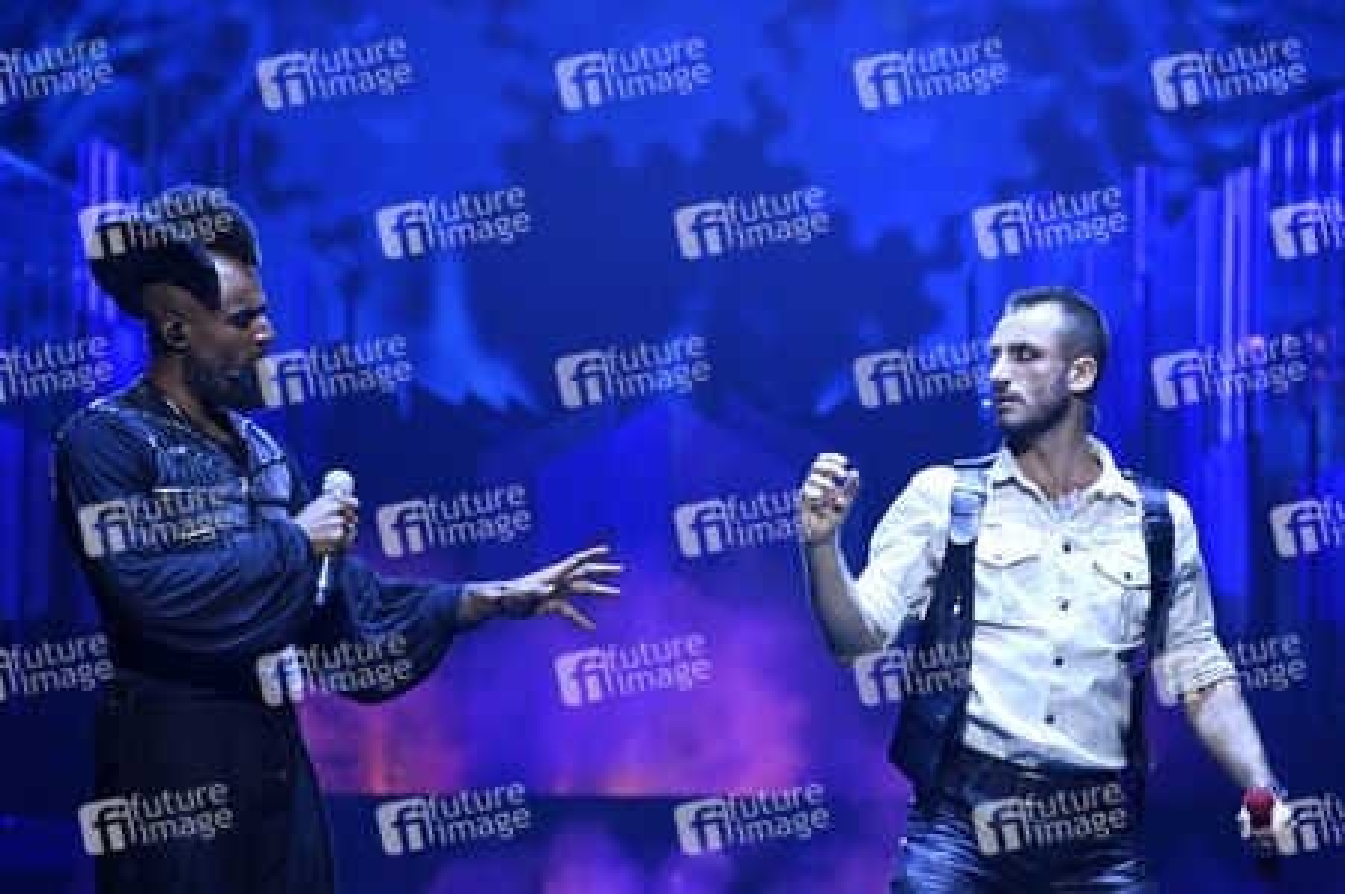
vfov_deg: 7.2
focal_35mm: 190
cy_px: 447
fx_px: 7093
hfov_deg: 10.8
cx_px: 672
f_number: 5.6
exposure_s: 1/160
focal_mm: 190
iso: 5000
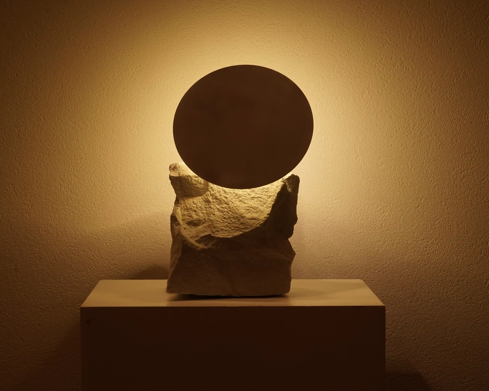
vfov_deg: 17.7
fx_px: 1259
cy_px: 186
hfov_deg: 22.0
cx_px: 229
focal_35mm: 87
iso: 800
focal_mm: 70
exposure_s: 1/40
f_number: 13
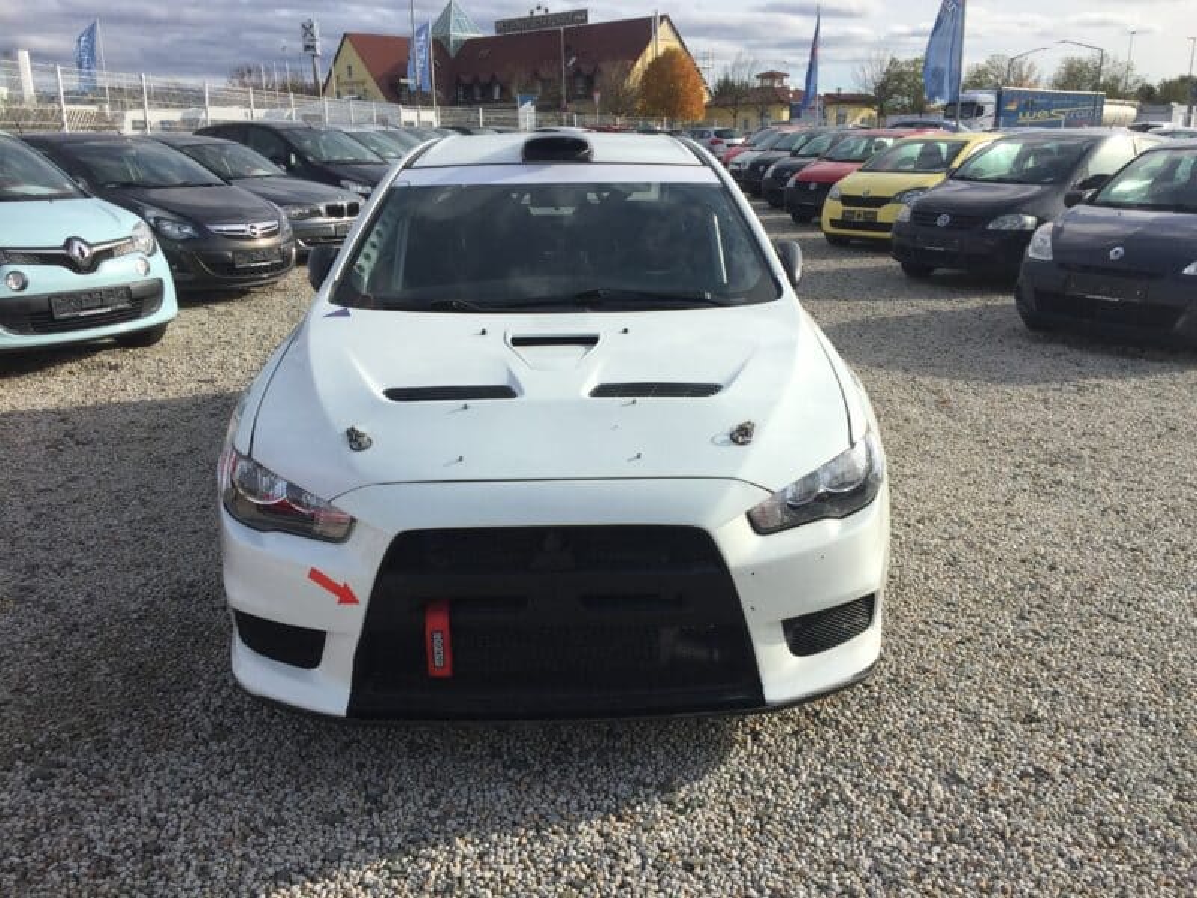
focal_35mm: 29
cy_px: 449
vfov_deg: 48.2
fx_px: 1003
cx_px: 598
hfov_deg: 61.7
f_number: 2.2
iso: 32
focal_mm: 4.15
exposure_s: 1/1980
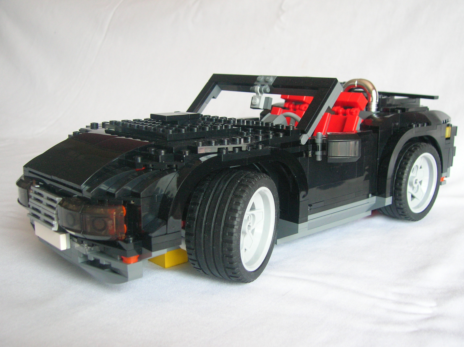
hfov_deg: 49.0
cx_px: 232
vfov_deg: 37.7
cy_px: 174
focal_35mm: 38
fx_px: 509
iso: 116
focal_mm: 6.4
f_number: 3
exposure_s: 1/4.2
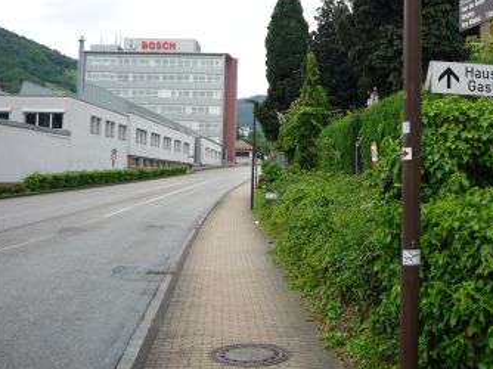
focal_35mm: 46
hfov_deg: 41.0
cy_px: 118
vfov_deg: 31.2
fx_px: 655
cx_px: 300
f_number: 4
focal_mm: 5.2
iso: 100
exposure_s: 1/200
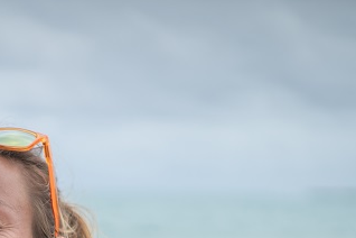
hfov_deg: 11.5
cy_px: 297
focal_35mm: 176
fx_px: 1740
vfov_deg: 7.7
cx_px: -57
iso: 200
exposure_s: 1/3200
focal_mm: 70
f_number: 2.8
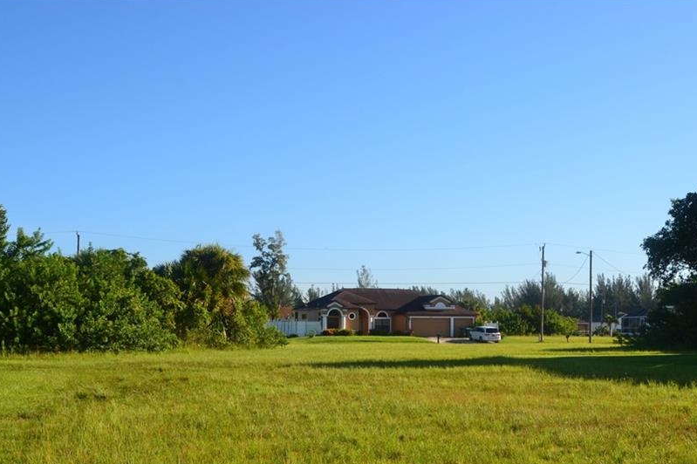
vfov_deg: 26.9
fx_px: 968
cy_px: 292
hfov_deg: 39.6
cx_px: 372
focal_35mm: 50
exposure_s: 1/320
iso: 400
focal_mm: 26
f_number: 10
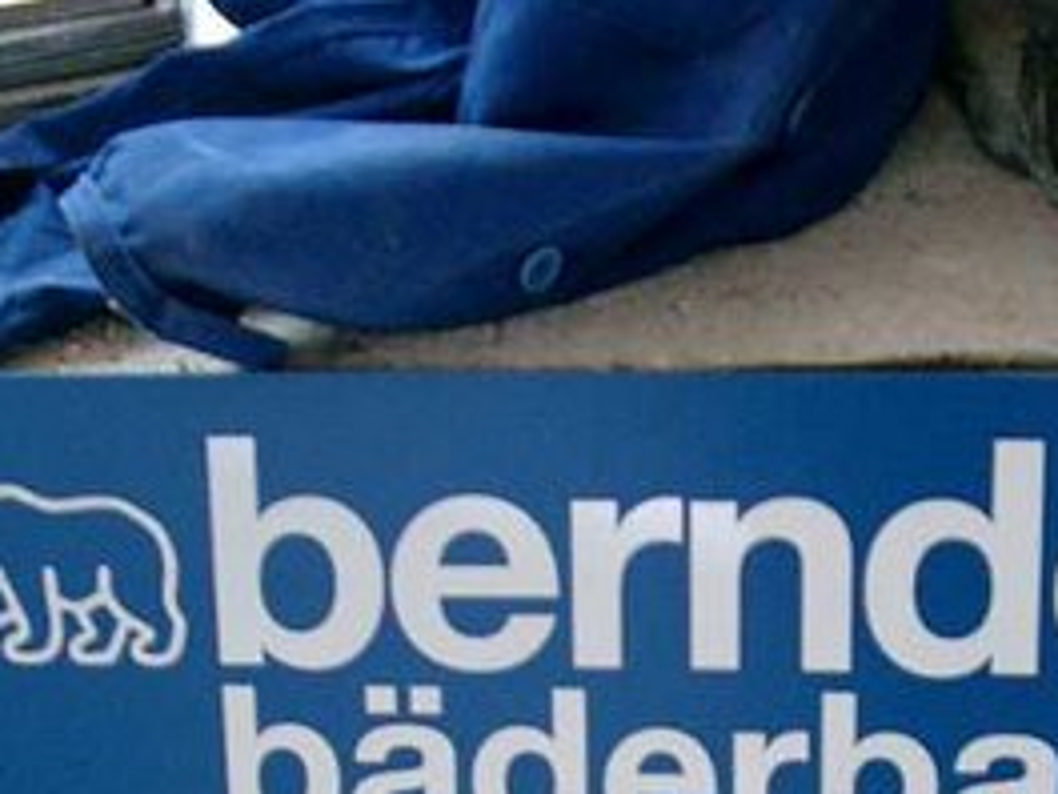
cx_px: 689
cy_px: 898
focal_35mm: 84
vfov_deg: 16.9
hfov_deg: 23.2
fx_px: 2567
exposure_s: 1/80
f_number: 2.6
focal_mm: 7.6
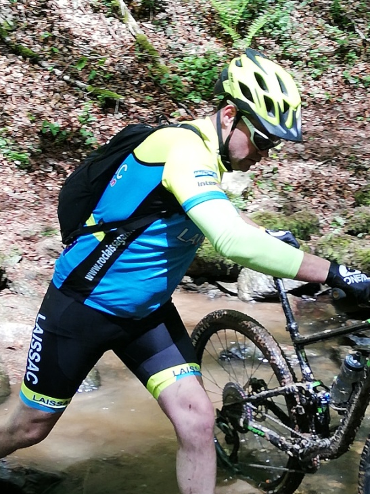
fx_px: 1040
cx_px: 204
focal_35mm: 73
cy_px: 262
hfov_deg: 20.2
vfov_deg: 26.7
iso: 50
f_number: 2.2
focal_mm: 3.81
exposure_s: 1/100
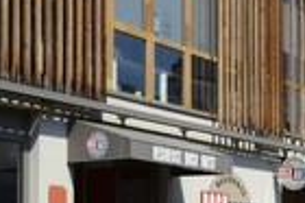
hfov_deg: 21.7
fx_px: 787
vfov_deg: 14.4
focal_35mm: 93
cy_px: 205
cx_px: 242
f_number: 18
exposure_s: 1/100
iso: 200
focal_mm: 31
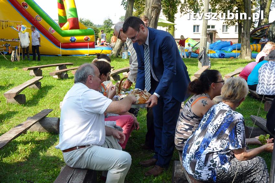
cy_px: 92
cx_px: 138
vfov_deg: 32.9
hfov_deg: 48.0
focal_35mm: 40
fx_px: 309
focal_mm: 27
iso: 640
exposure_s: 1/320
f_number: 9
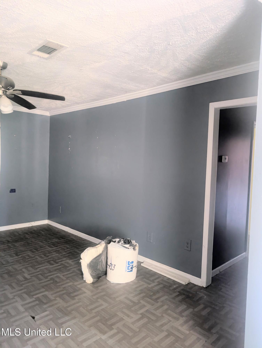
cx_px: 131
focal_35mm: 24
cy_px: 174
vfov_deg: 71.5
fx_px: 242
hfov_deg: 56.9
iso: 1523
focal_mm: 6.9
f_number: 1.68
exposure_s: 1/20.4
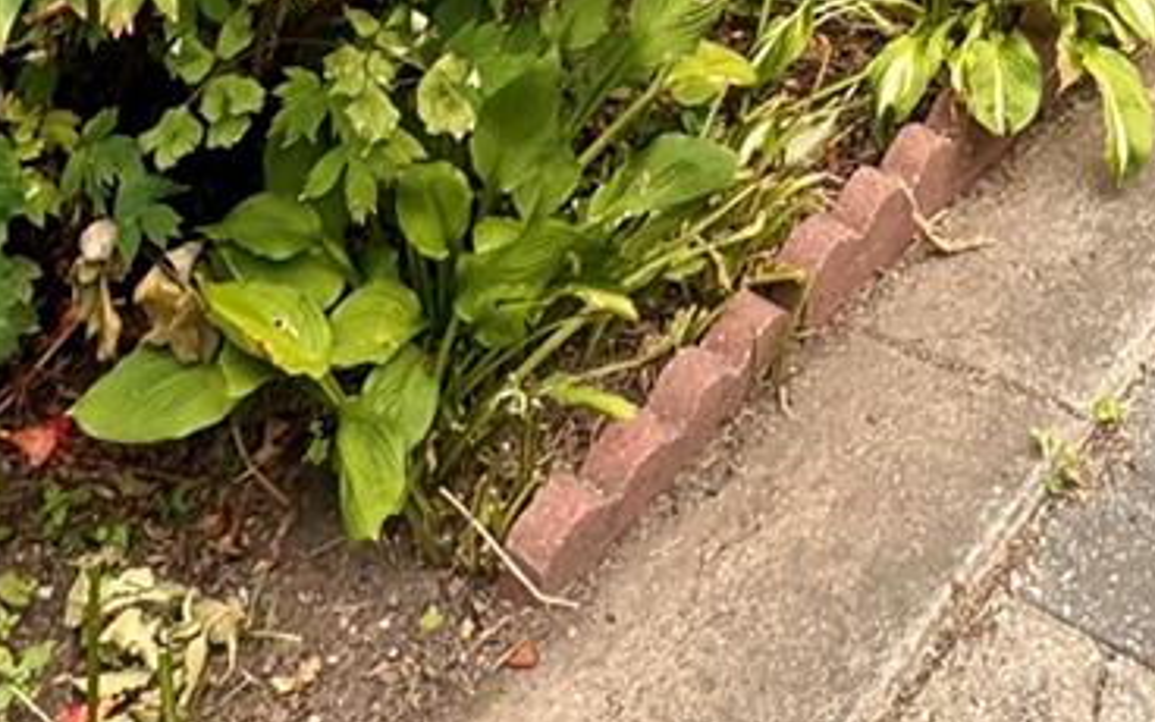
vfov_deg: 14.5
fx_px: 1952
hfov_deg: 32.5
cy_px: -967
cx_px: 825
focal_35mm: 62
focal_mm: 2.22
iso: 40
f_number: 2.2
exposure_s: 1/349
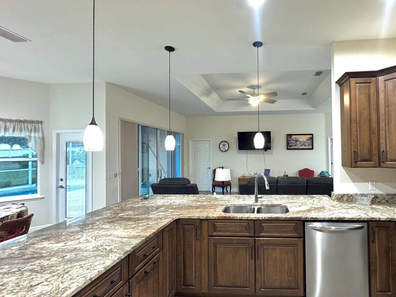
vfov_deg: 71.6
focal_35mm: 18
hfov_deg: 85.8
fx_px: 206
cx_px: 251
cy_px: 148
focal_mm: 2.22
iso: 320
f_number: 2.2
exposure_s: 1/60
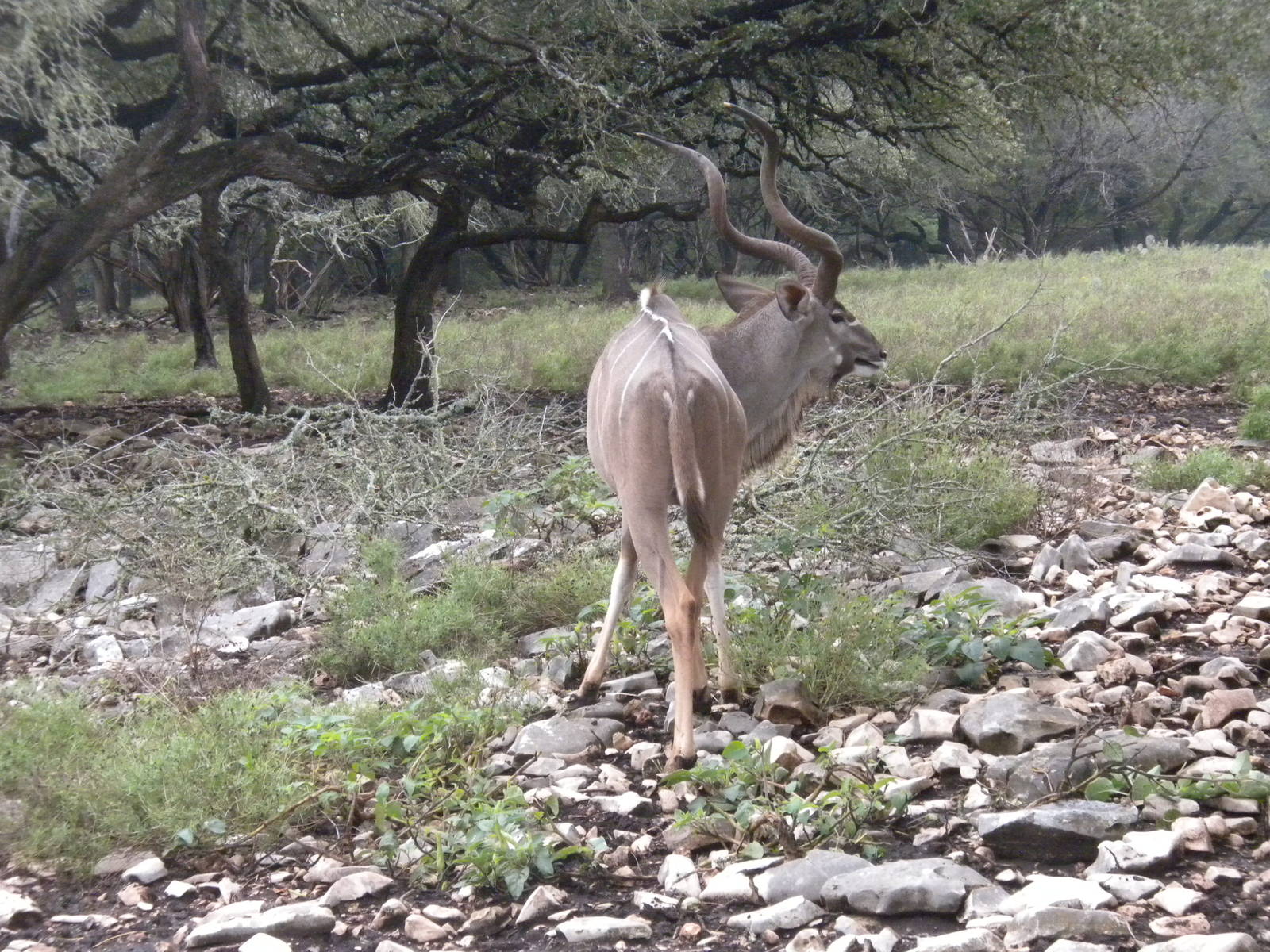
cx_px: 635
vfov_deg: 17.4
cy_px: 476
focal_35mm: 85
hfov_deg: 23.0
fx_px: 3119
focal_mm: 15
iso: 468
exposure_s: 1/204
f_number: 5.1
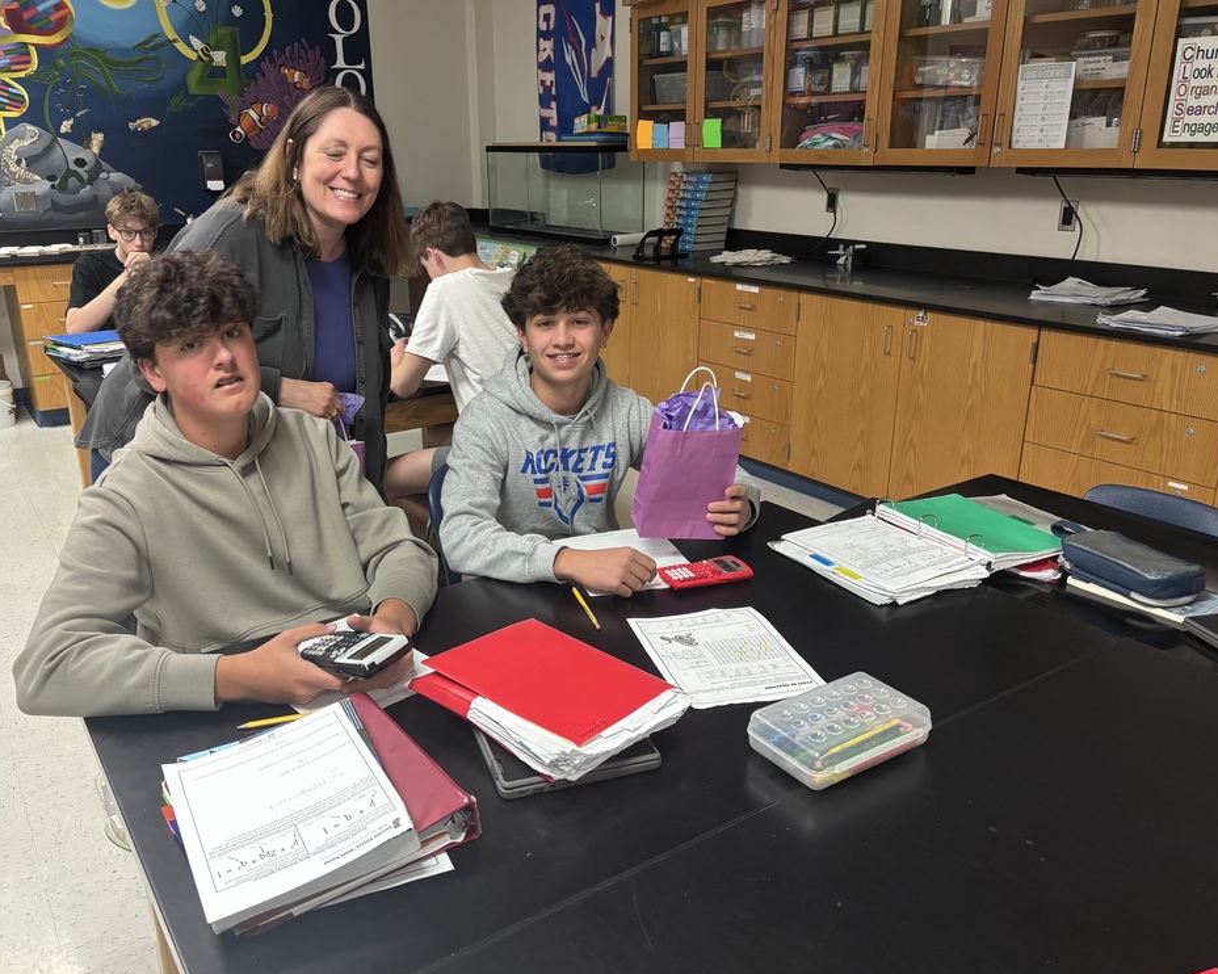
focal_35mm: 28
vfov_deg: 51.5
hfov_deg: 62.1
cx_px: 555
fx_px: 1009
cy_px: 483
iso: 250
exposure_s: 1/60
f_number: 1.6
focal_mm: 5.96
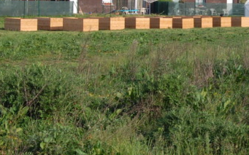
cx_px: 210
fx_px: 638
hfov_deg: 21.7
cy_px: 27
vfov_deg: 13.8
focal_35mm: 94
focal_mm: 30
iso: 200
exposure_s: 1/250
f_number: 8
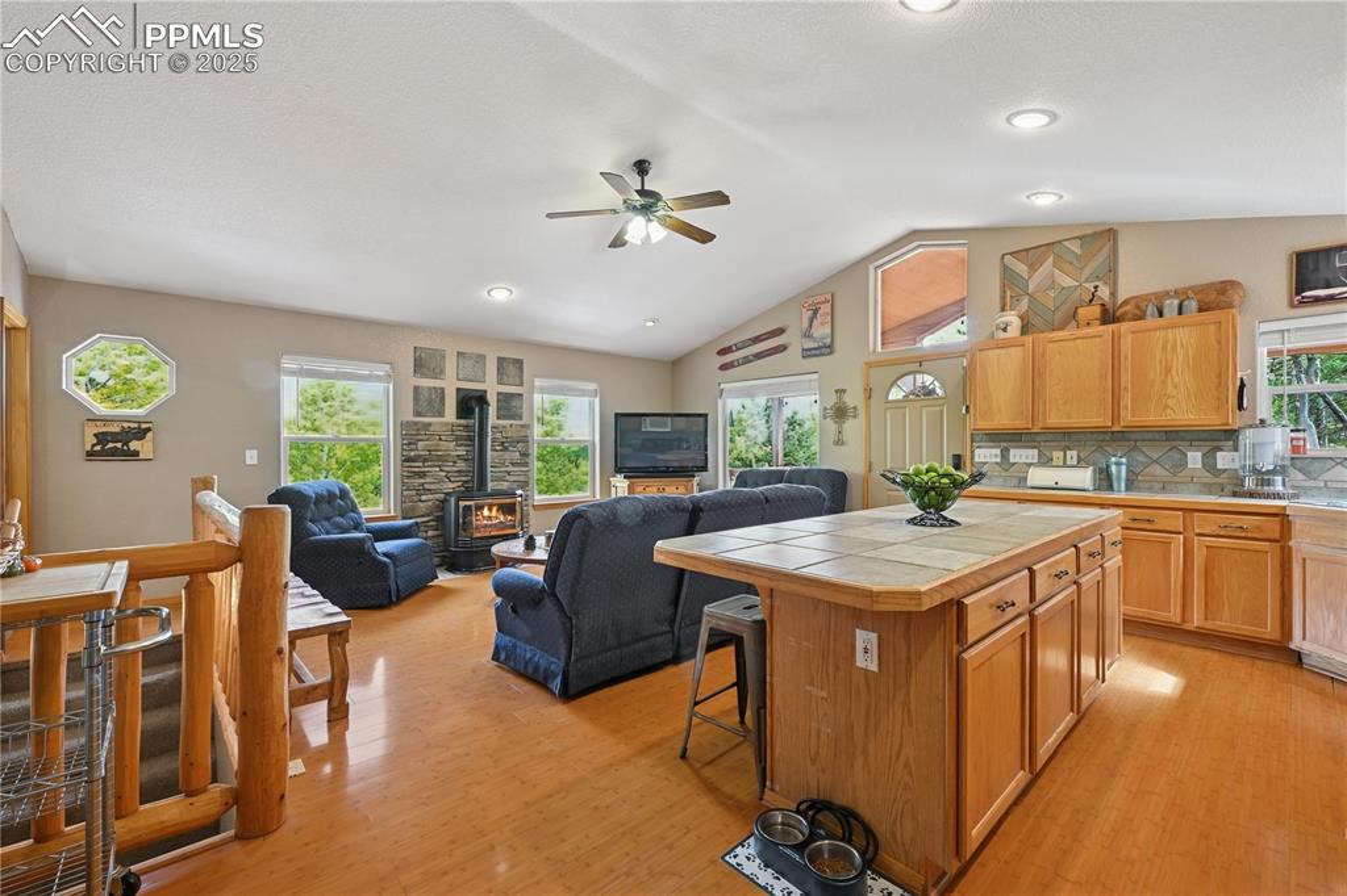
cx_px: 674
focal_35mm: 15
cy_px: 448
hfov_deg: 100.4
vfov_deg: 77.3
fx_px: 561
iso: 800
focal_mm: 15
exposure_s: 1/6
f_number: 11
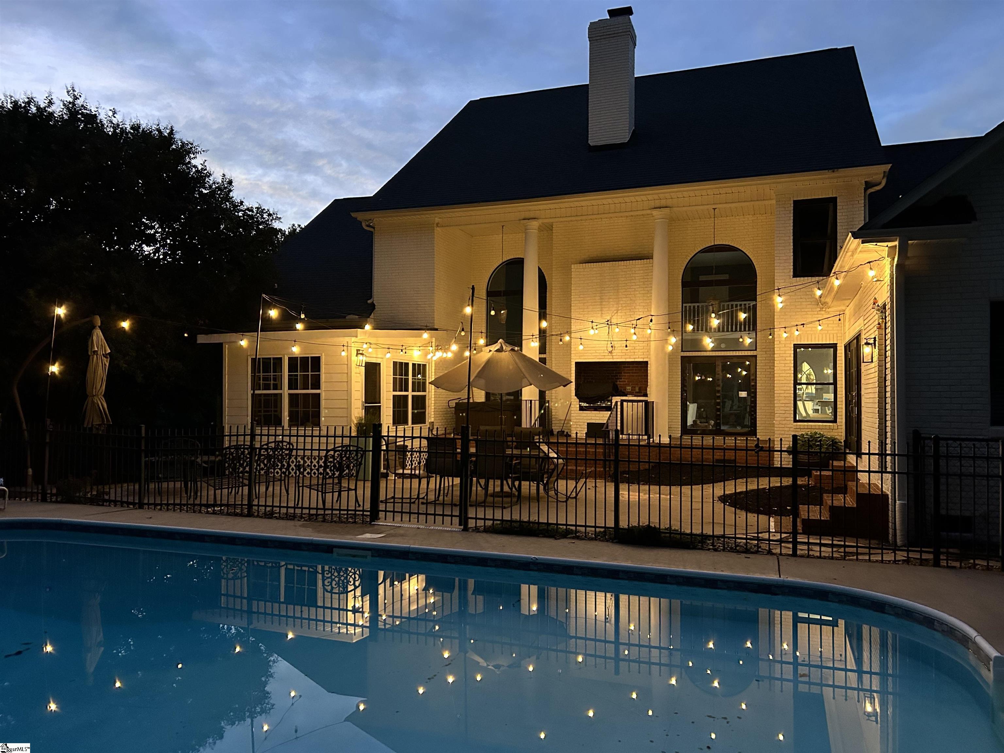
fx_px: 754
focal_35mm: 26
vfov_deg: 53.1
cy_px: 376
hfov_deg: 67.3
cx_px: 502
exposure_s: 1/40
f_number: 1.5
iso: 500
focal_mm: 5.7
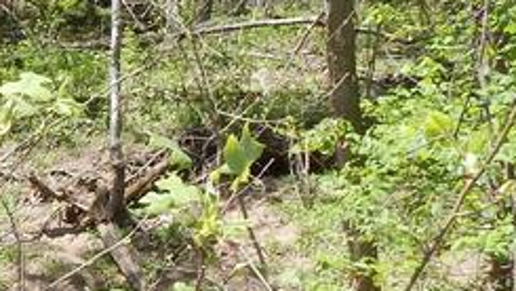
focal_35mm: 100
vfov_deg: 11.9
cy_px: 329
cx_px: -211
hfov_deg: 19.2
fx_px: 1369
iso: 125
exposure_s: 1/640
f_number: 3
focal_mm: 4
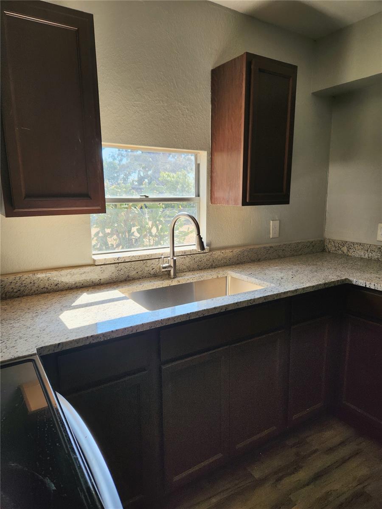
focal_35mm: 23
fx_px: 338
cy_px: 254
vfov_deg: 73.9
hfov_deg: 58.9
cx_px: 191
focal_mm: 5.4
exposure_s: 1/192
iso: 20
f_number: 1.8
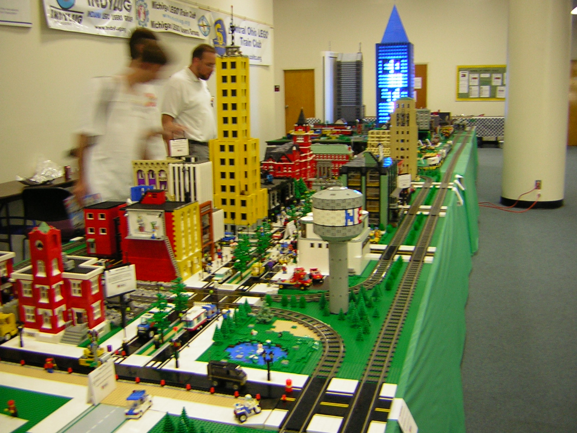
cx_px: 288
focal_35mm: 36
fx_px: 600
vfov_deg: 39.7
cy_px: 216
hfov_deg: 51.4
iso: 58
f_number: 2.6
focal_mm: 4.7
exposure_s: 1/4.4
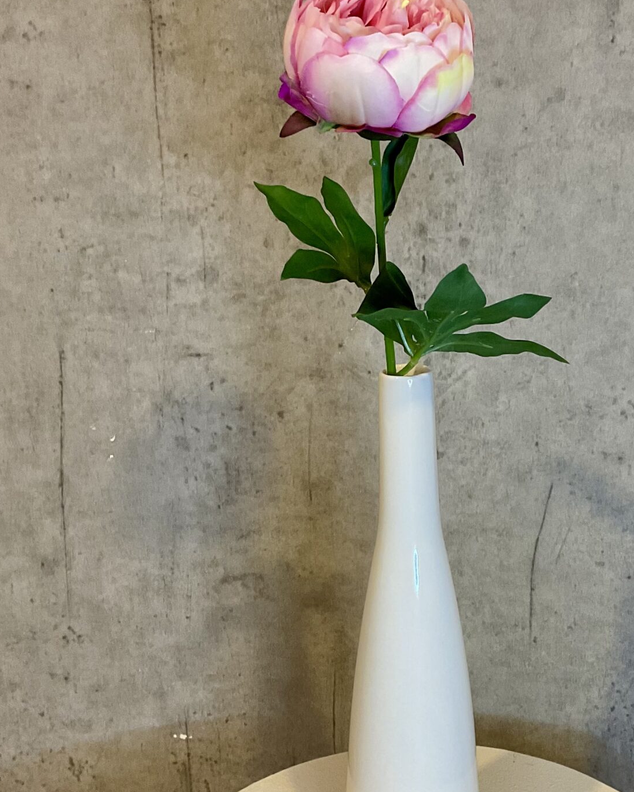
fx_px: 1243
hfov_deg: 28.4
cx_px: 421
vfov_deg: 35.3
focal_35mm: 53
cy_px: 429
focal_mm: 3
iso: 125
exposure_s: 1/50
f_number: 1.8
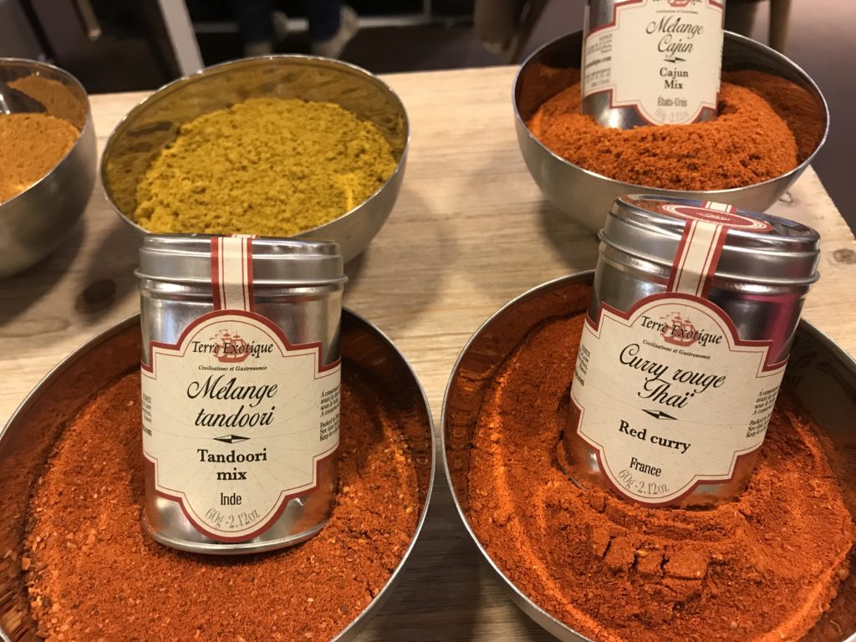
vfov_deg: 49.7
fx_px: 692
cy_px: 321
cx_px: 428
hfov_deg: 63.4
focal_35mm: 28
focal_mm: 3.99
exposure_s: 1/17
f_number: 1.8
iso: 80
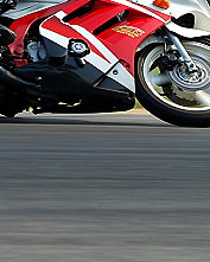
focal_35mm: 281
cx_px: 66
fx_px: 2179
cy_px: 22
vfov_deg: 6.9
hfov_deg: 5.5
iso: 100
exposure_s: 1/160
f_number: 6.3
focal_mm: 55
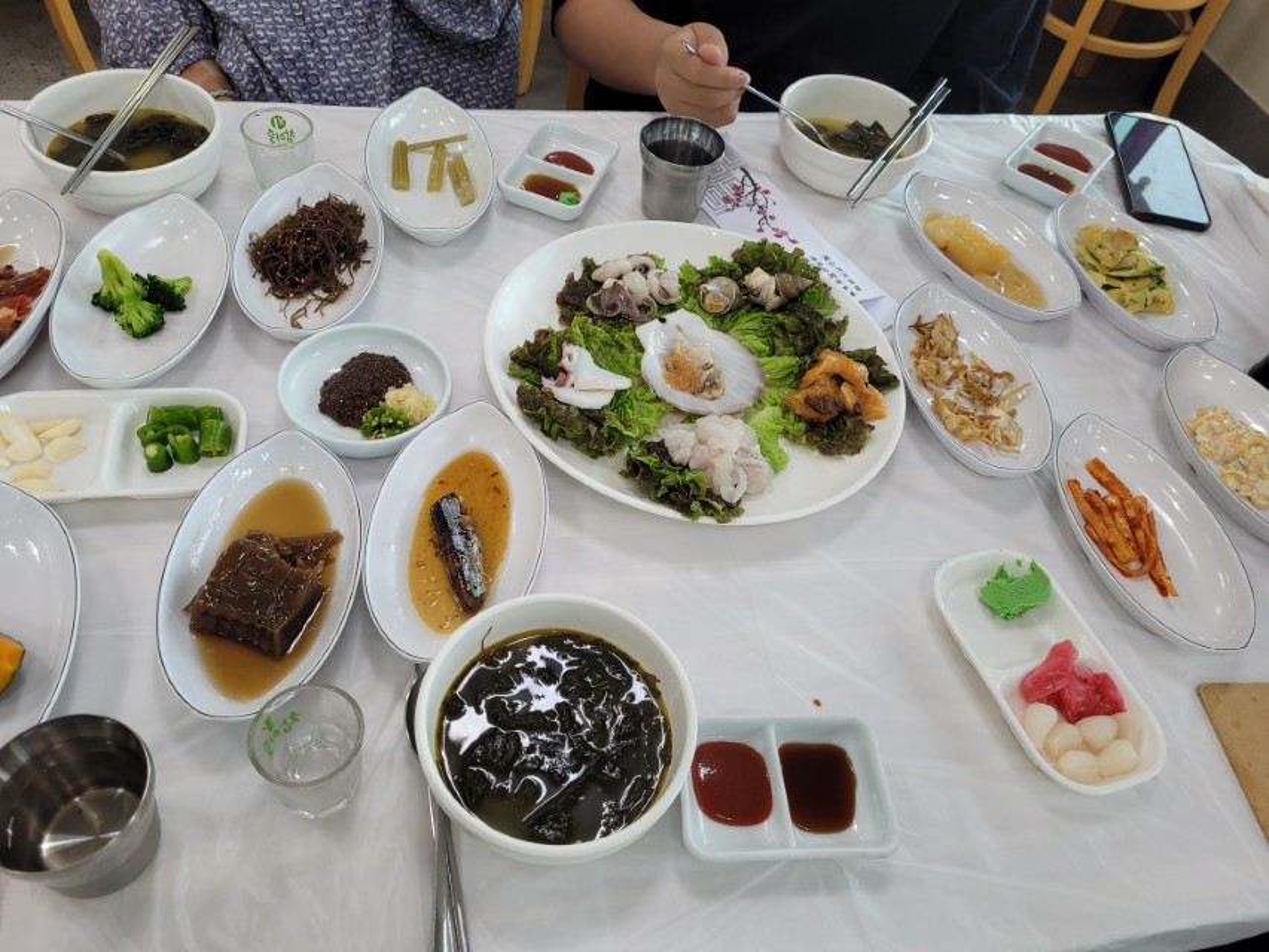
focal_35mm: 26
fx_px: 953
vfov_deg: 53.1
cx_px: 634
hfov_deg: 67.3
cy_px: 476
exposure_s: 1/120
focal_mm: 5.4
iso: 80
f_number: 1.8
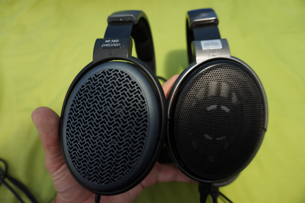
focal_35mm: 24
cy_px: 102
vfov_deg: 53.0
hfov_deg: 73.8
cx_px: 152
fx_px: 203
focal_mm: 16
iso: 400
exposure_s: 1/5
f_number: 3.5
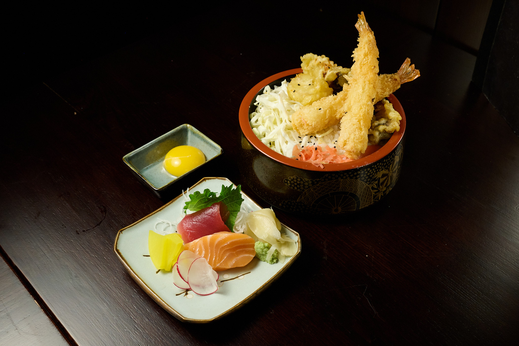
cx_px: 260
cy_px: 173
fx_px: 634
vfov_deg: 30.5
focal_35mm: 44
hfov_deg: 44.5
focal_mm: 44
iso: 1600
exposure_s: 1/80
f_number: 10
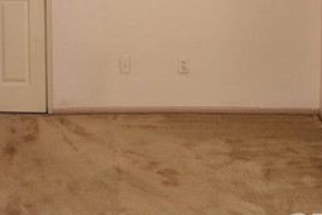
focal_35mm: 60
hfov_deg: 33.4
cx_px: 139
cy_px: -61
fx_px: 537
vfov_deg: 20.7
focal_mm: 6.4
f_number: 1.8
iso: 500
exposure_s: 1/40
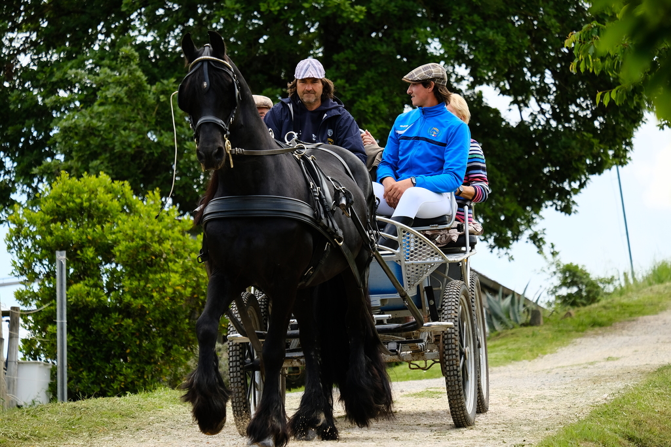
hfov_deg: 8.4
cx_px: 336
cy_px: 224
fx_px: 4585
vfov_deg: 5.6
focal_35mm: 246
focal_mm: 164
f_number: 5.6
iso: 400
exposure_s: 1/400
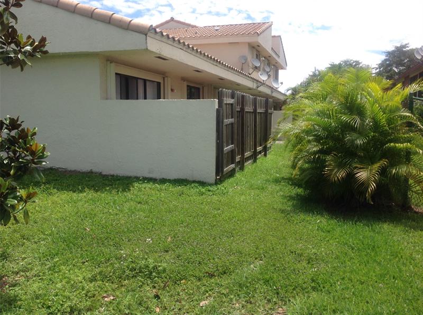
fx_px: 427
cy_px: 158
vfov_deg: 40.6
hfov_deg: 52.7
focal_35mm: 35
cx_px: 212
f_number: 2.4
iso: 50
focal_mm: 4.28
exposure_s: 1/1681
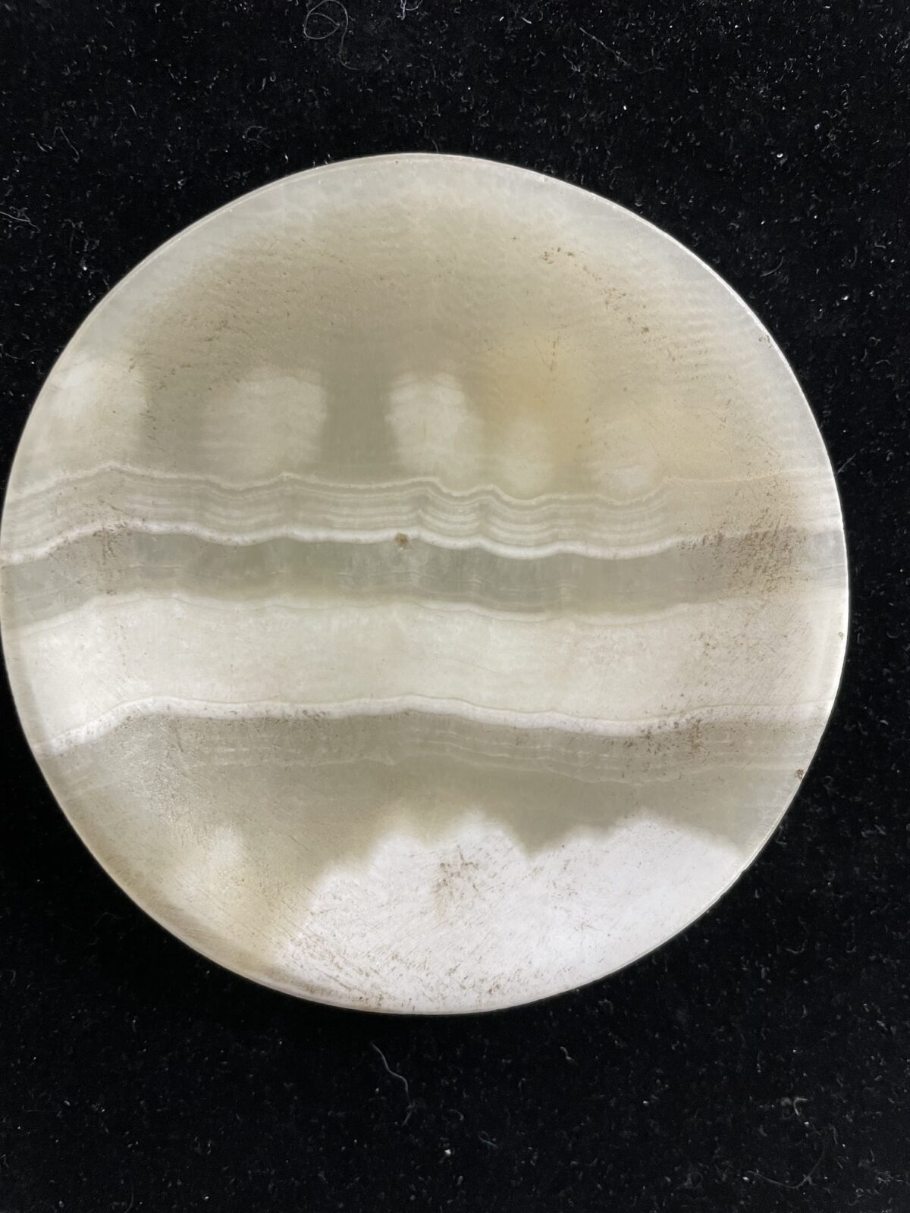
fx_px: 911
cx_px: 455
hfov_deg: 53.1
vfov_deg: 67.3
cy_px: 606
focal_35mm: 26
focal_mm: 4.2
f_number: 1.6
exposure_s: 1/60
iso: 125
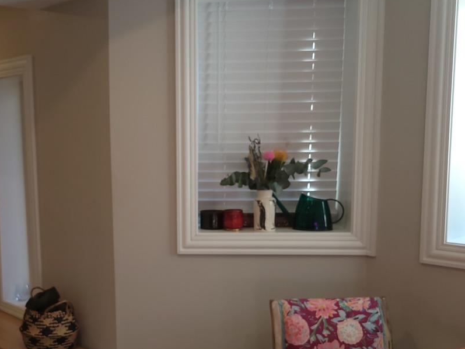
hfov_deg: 39.6
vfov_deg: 30.7
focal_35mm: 47
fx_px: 631
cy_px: 224
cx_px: 129
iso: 80
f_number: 1.8
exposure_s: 1/120
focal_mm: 5.4
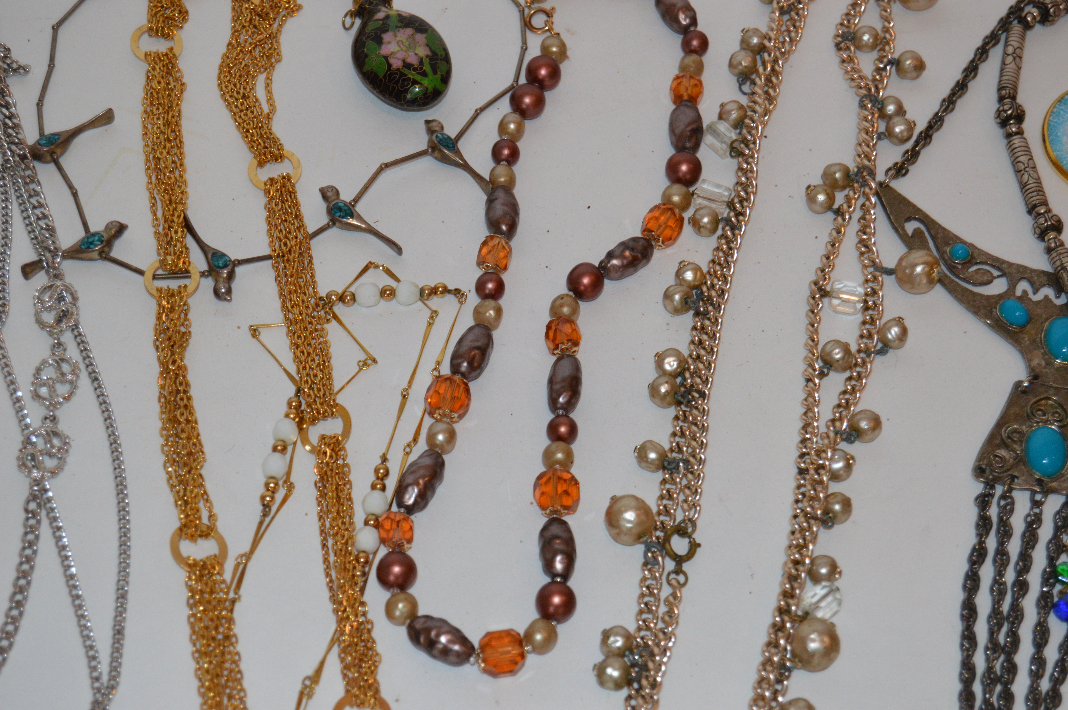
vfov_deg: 16.5
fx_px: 2445
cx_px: 534
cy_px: 355
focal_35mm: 82
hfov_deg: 24.6
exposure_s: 1/60
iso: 1250
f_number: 5.6
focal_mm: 55
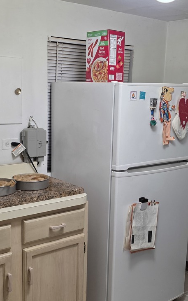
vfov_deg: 41.8
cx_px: 95
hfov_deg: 26.9
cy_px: 170
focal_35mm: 48
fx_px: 393
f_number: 1.7
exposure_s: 1/120
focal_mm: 6.3
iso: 200
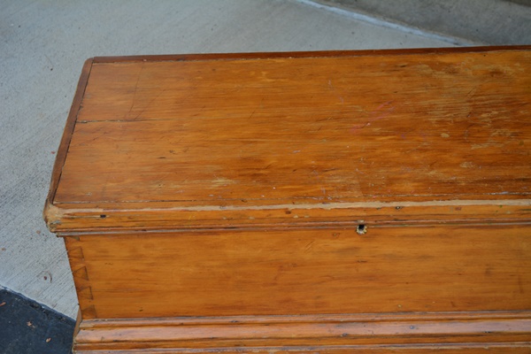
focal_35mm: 60
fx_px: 885
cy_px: 177
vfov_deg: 22.6
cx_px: 266
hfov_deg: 33.4
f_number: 5.6
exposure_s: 1/125
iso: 320
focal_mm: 40
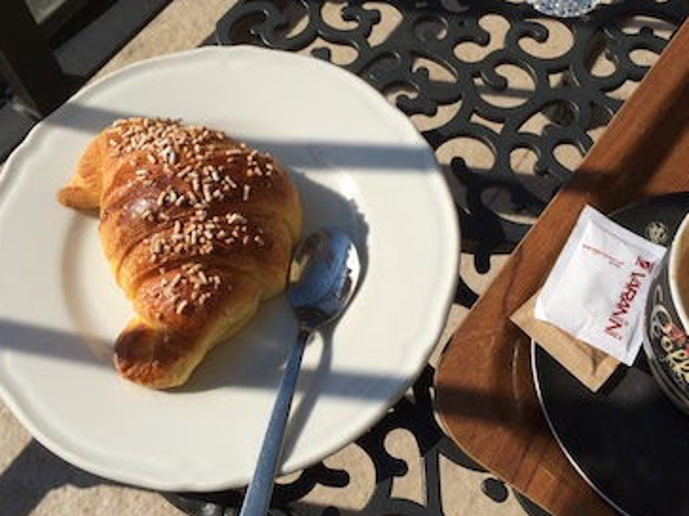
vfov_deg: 35.9
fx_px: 796
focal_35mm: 40
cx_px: 357
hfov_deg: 46.8
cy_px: 289
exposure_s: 1/4115
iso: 32
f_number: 2.2
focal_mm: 4.15
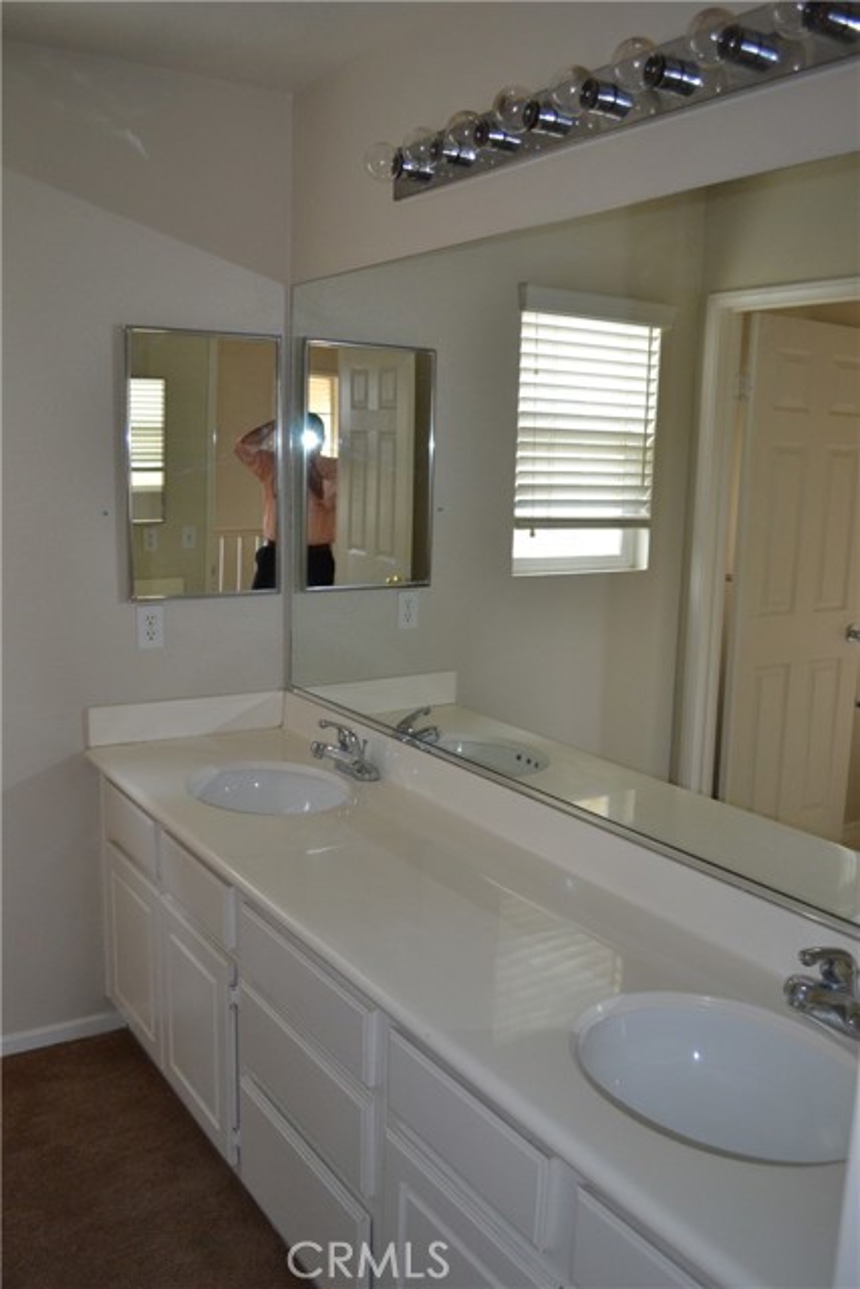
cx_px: 430
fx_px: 1074
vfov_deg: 61.9
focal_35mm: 30
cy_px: 644
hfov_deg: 43.6
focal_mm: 20
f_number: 3.8
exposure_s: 1/60
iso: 720
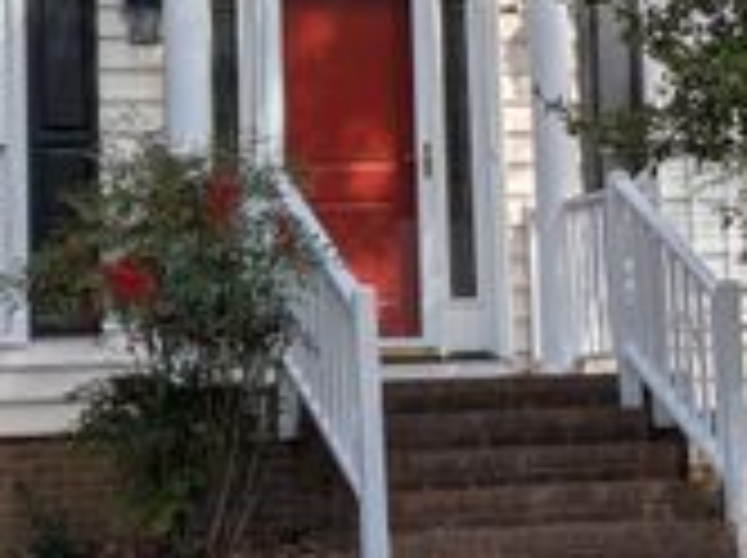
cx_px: 540
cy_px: -106
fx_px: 3318
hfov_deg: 12.8
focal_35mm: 154
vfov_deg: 9.5
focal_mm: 5.43
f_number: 1.89
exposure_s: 1/1669
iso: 48
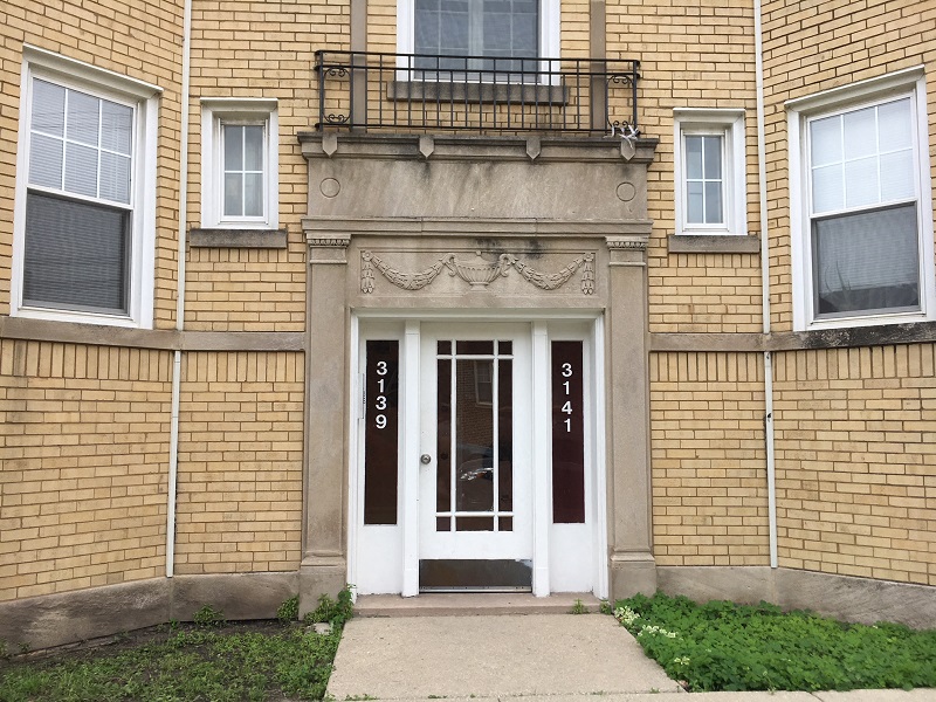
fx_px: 784
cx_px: 468
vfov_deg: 48.2
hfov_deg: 61.7
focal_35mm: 29
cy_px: 351
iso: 25
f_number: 2.2
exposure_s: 1/916
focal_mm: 4.15
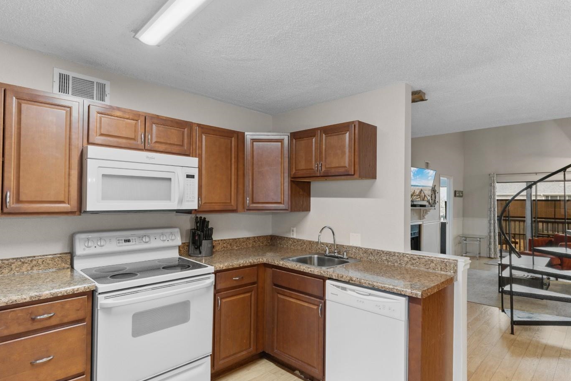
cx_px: 302
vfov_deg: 64.5
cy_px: 199
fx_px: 301
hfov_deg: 86.8
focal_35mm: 19
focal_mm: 11
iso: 100
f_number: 4.8
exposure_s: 1/10
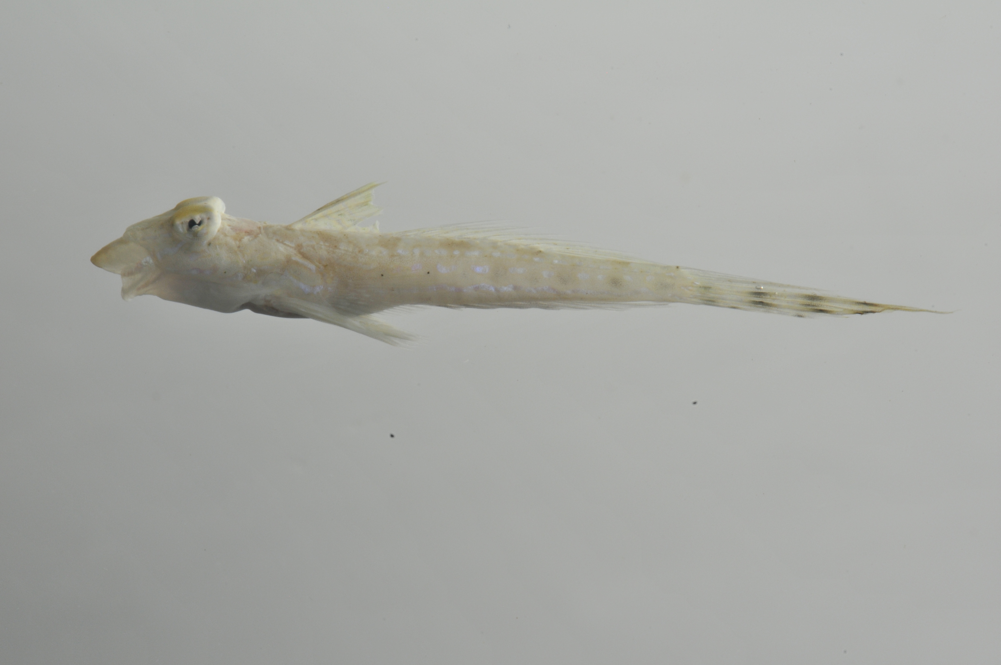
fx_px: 4374
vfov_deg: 8.7
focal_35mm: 158
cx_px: 500
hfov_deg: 13.1
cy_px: 332
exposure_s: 1/60
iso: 200
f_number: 32
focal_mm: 105
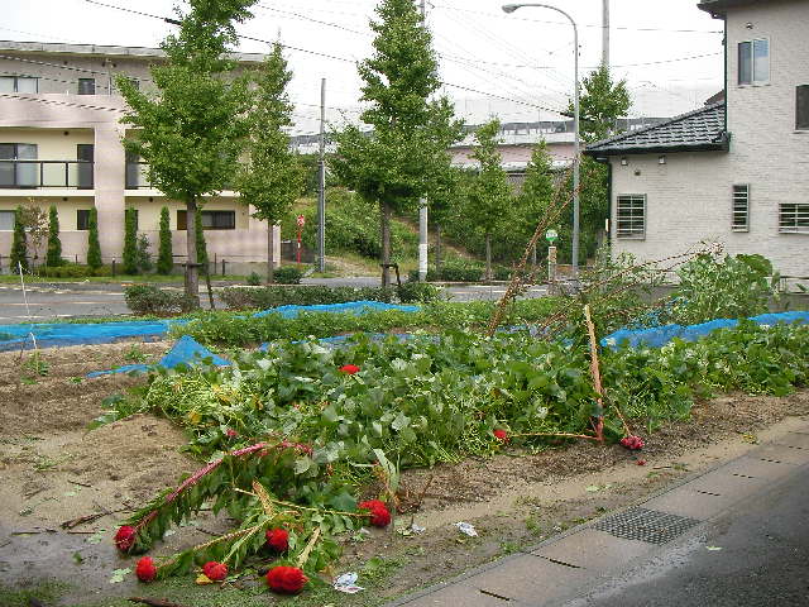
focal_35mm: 38
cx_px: 404
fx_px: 888
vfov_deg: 37.7
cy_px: 304
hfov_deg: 49.0
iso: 50
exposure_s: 1/250
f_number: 3.5
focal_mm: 6.3
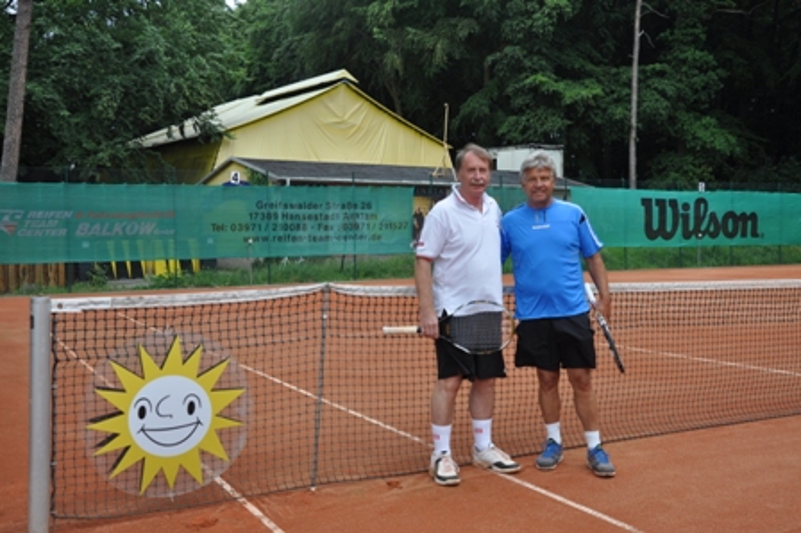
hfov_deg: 51.3
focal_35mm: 38
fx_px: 834
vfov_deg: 35.4
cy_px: 266
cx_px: 400
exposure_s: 1/200
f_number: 7.1
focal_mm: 25
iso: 200
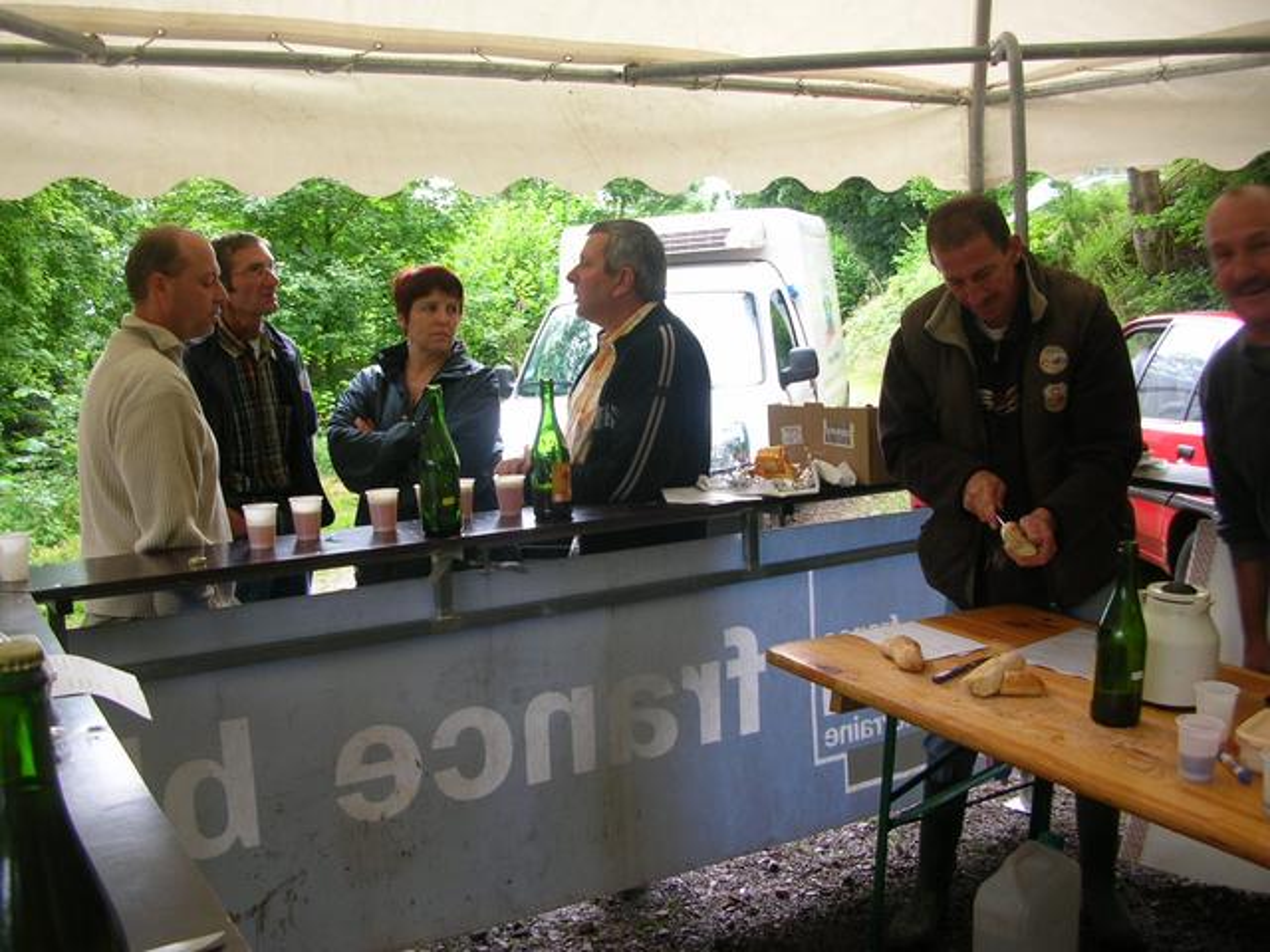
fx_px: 1284
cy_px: 476
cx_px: 635
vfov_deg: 40.7
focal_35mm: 35
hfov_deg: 52.6
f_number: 2.8
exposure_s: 1/41
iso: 50
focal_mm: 5.8
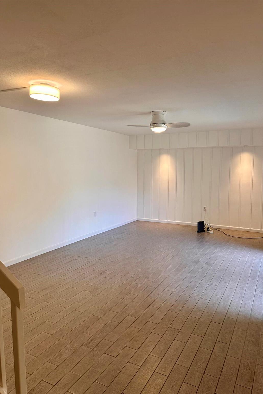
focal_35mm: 25
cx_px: 147
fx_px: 274
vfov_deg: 71.5
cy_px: 197
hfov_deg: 51.2
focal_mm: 6.86
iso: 200
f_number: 1.78
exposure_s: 1/120
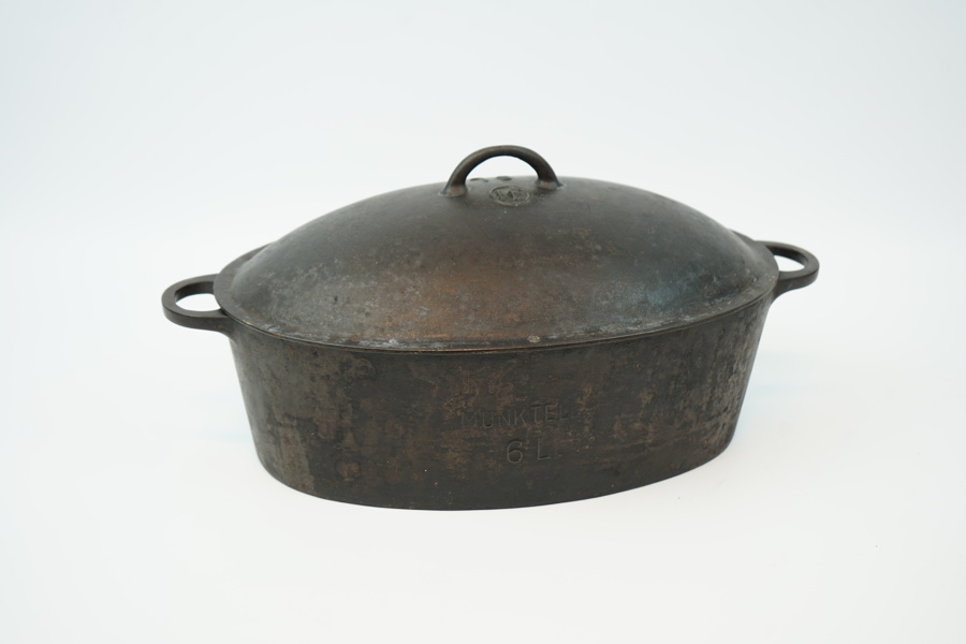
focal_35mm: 49
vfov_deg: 27.5
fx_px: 1315
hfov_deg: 40.3
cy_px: 322
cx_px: 483
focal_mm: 49
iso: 160
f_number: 4.5
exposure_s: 1/60
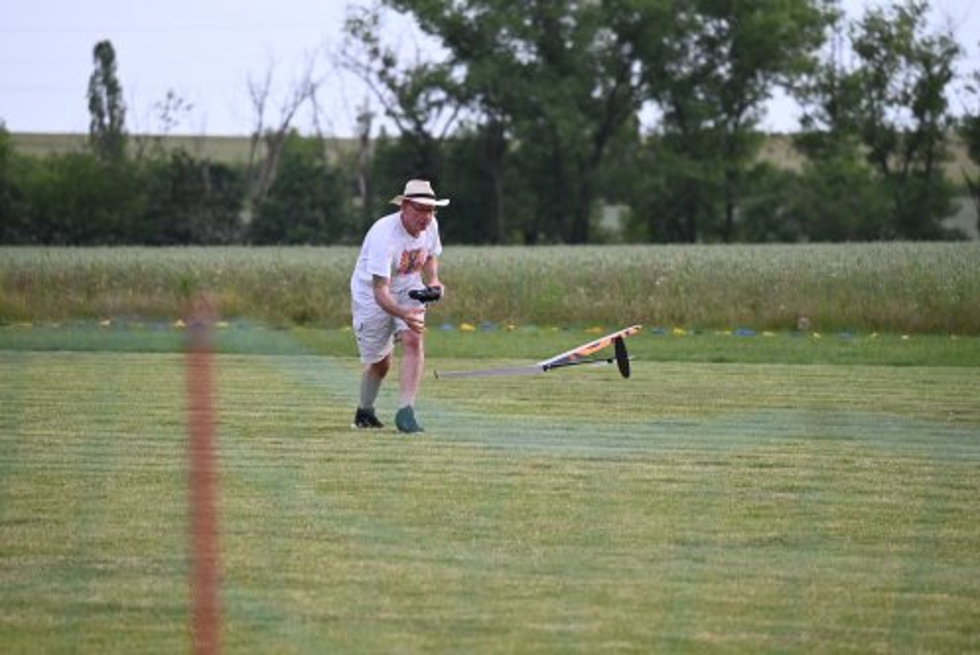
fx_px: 7354
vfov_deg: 5.1
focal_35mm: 270
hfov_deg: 7.6
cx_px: 490
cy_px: 328
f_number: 6
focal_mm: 270
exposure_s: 1/1250
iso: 640
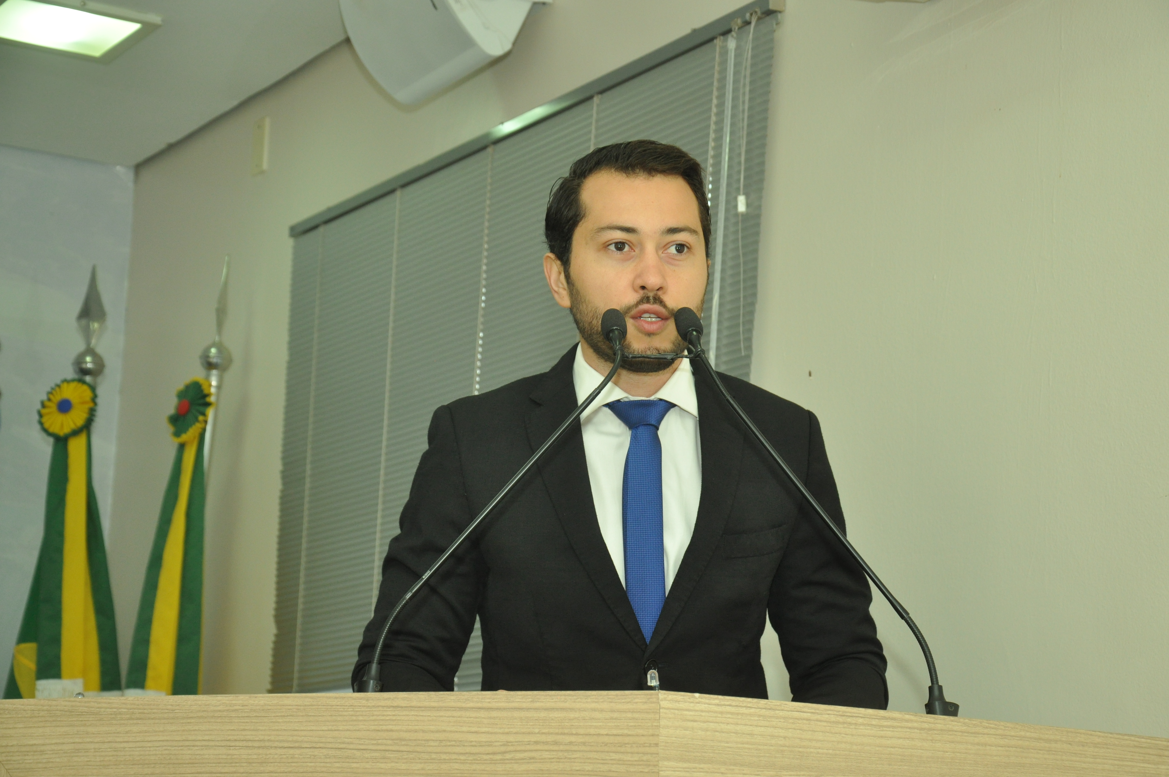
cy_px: 388
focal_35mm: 87
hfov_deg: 23.4
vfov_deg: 15.7
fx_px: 2822
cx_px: 584
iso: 800
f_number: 5
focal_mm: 58
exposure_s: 1/160
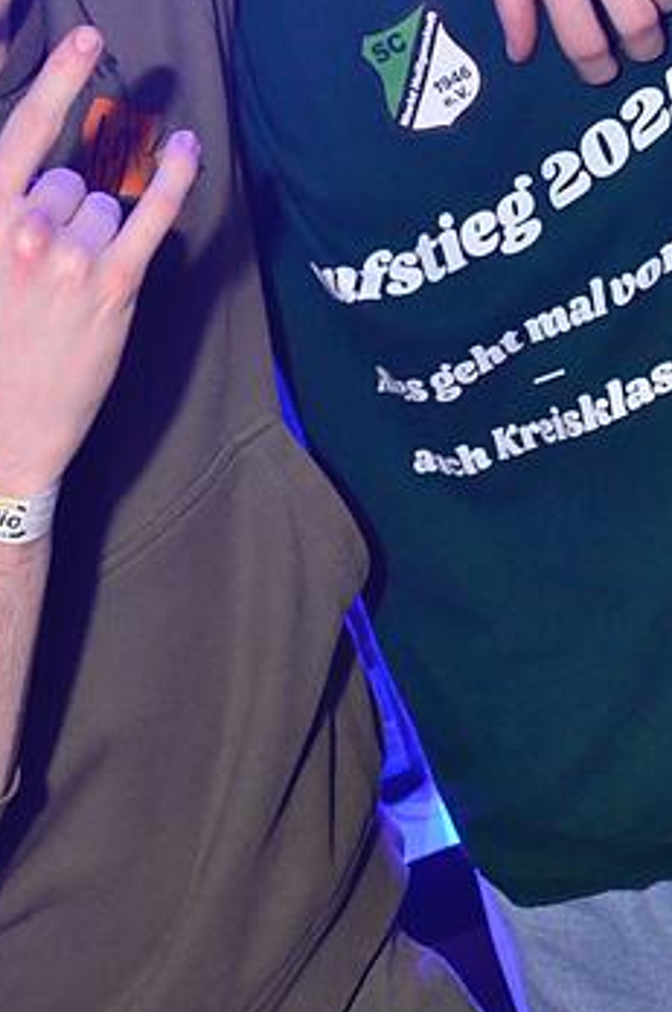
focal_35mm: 93
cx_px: 231
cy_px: 238
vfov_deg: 21.7
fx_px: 2612
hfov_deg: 14.6
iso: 3200
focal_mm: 30
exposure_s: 1/13
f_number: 5.6
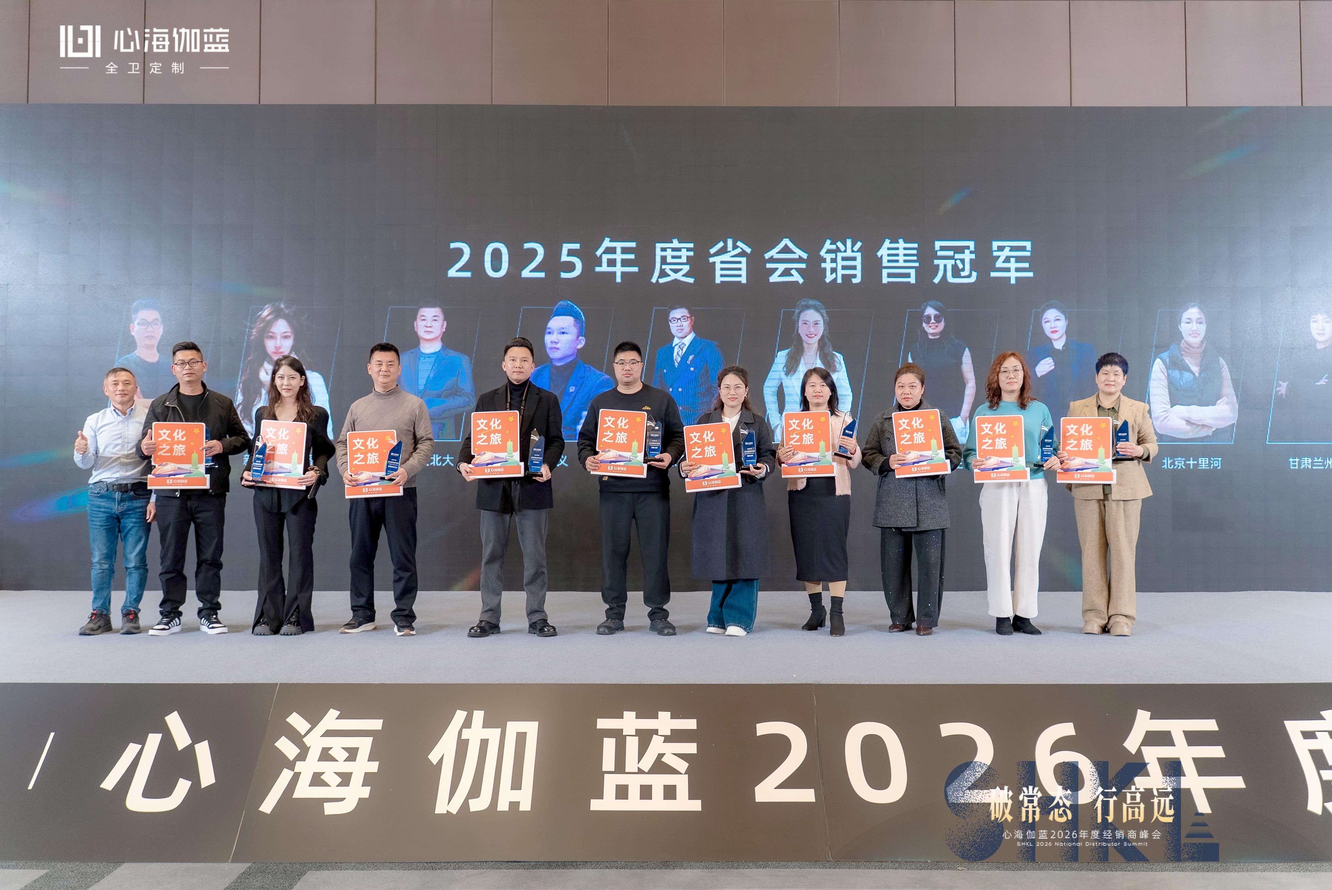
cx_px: 666
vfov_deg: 46.5
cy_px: 445
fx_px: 1037
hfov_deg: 65.4
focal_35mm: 28
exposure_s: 1/200
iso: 640
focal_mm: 28
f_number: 2.8
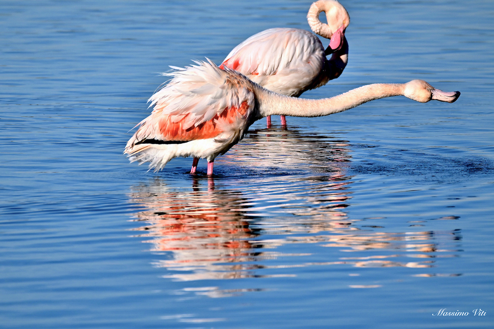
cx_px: 247
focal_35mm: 900
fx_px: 12348
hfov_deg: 2.3
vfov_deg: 1.5
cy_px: 164
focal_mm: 600
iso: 400
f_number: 9
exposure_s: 1/1600
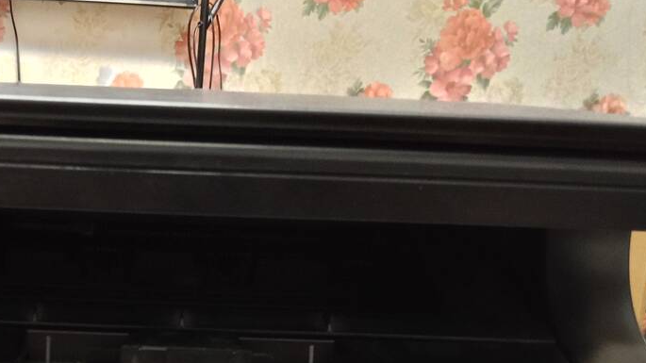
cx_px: 124
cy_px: 449
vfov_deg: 20.3
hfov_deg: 36.5
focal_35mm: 55
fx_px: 942
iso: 1600
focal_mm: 3.98
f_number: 1.8
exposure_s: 1/20
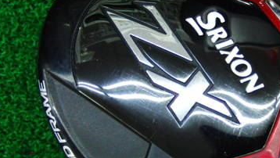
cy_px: 97
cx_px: 214
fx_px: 535
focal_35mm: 72
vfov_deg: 16.8
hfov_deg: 28.8
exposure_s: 1/50
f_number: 3.6
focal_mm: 6.42
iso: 400
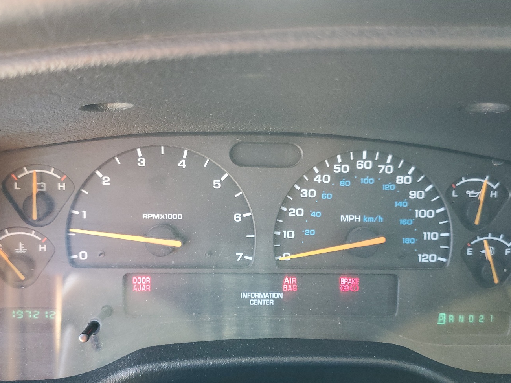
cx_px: 237
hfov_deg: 56.8
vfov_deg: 44.0
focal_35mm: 32
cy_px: 224
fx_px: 472
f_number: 1.5
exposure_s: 1/60.2
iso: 116
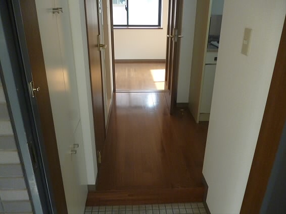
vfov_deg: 49.8
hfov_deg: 63.4
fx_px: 231
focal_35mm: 28
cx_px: 143
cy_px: 107
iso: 400
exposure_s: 1/60
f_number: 3.1
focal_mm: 5
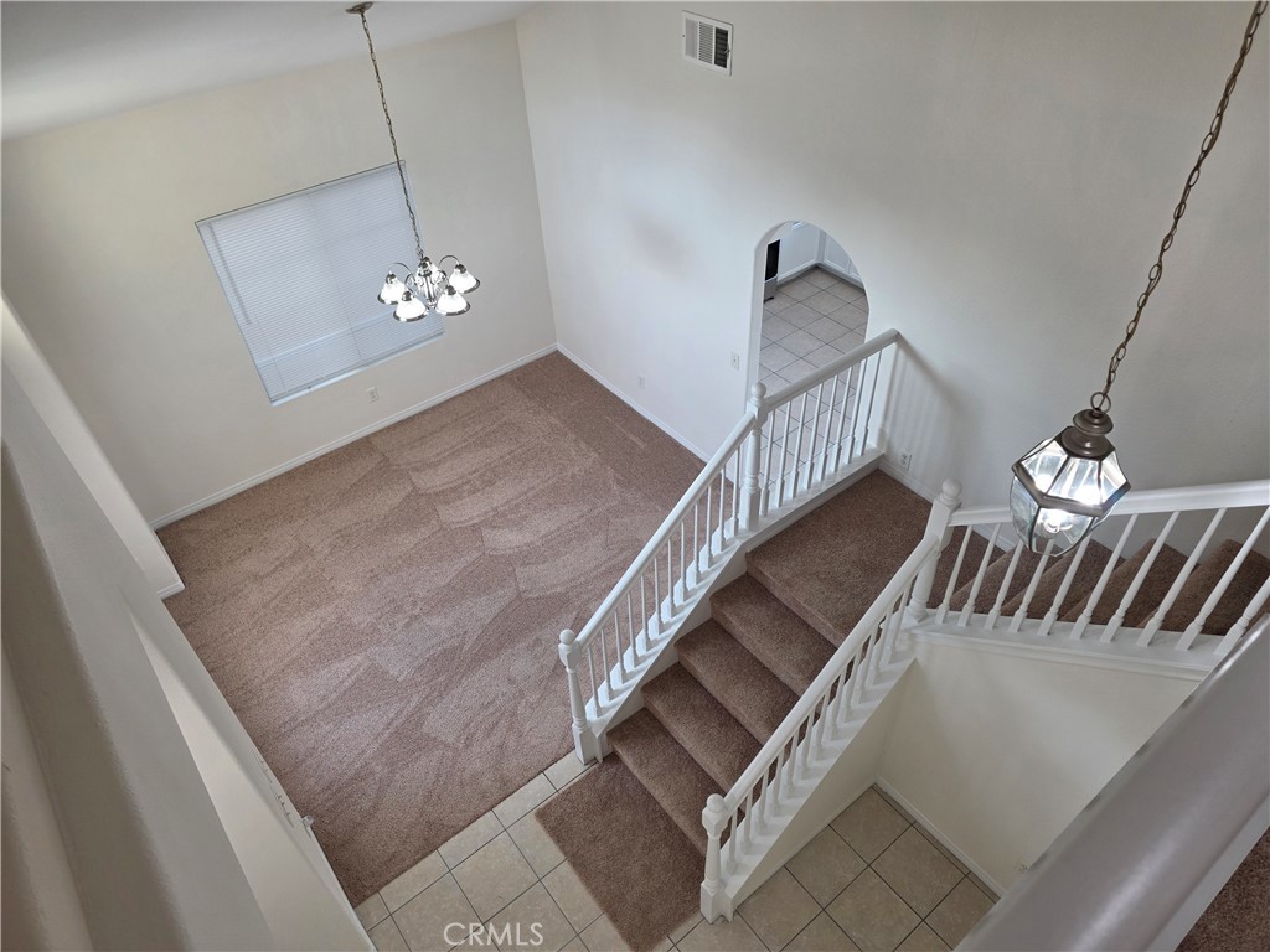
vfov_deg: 58.9
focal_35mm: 23
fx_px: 844
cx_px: 635
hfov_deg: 73.9
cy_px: 476
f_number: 1.7
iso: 80
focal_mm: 6.3
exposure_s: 1/120
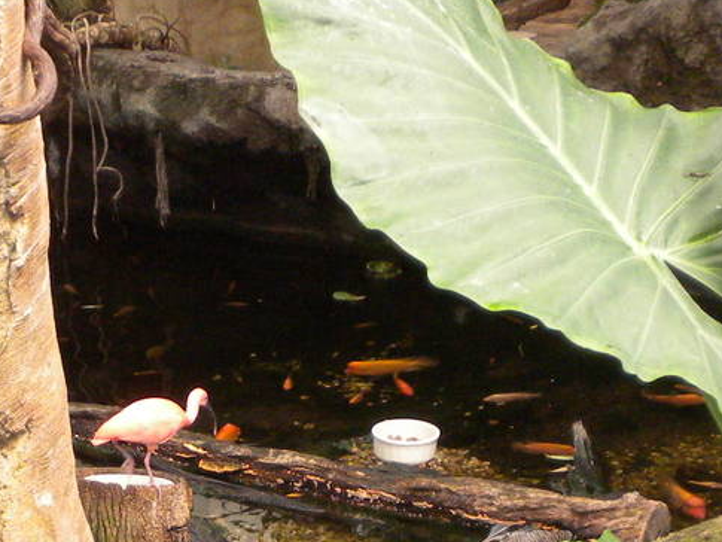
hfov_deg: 16.1
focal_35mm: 122
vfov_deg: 11.5
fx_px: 2545
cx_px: 204
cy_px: 876
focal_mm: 6.6
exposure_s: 1/76
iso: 186
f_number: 3.5
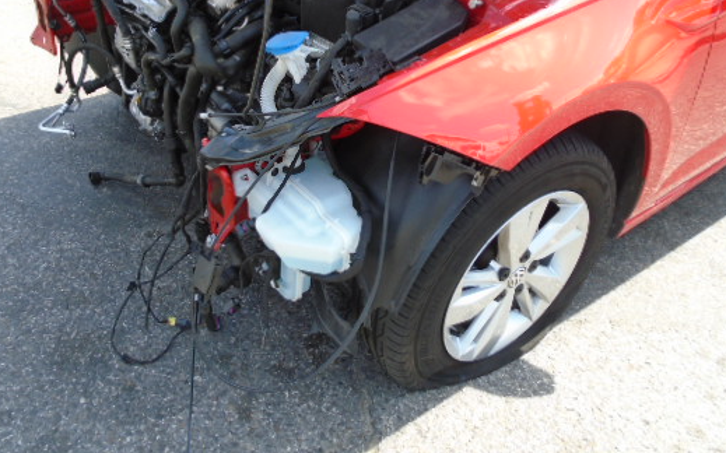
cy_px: 129
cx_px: 320
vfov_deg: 36.6
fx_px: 673
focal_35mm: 34
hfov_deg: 56.6
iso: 100
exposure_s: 1/250
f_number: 3.2
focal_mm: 4.6
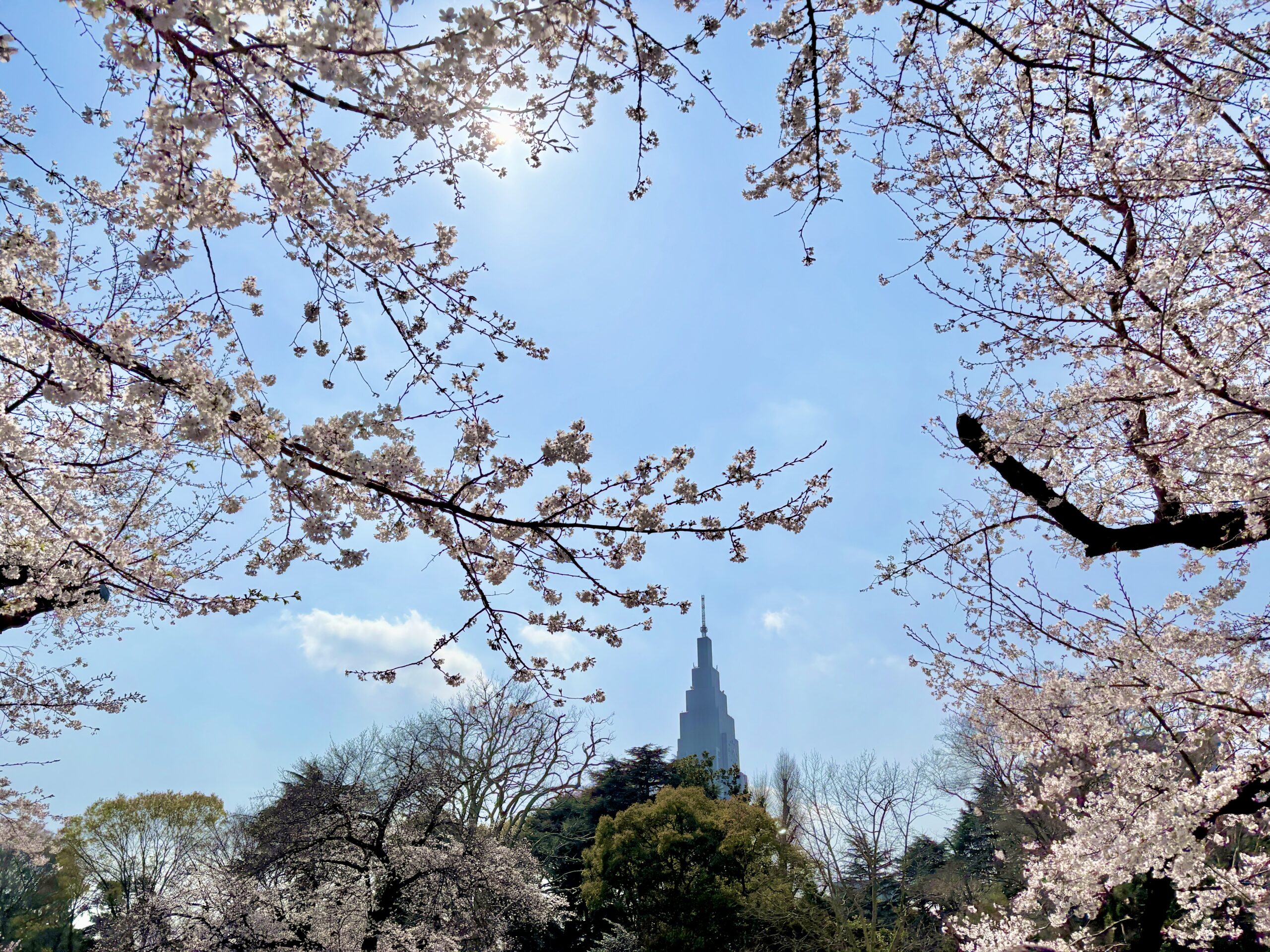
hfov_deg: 67.3
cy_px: 476
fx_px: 954
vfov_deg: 53.1
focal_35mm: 26
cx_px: 635
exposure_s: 1/18868
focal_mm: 5.96
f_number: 1.6
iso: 50
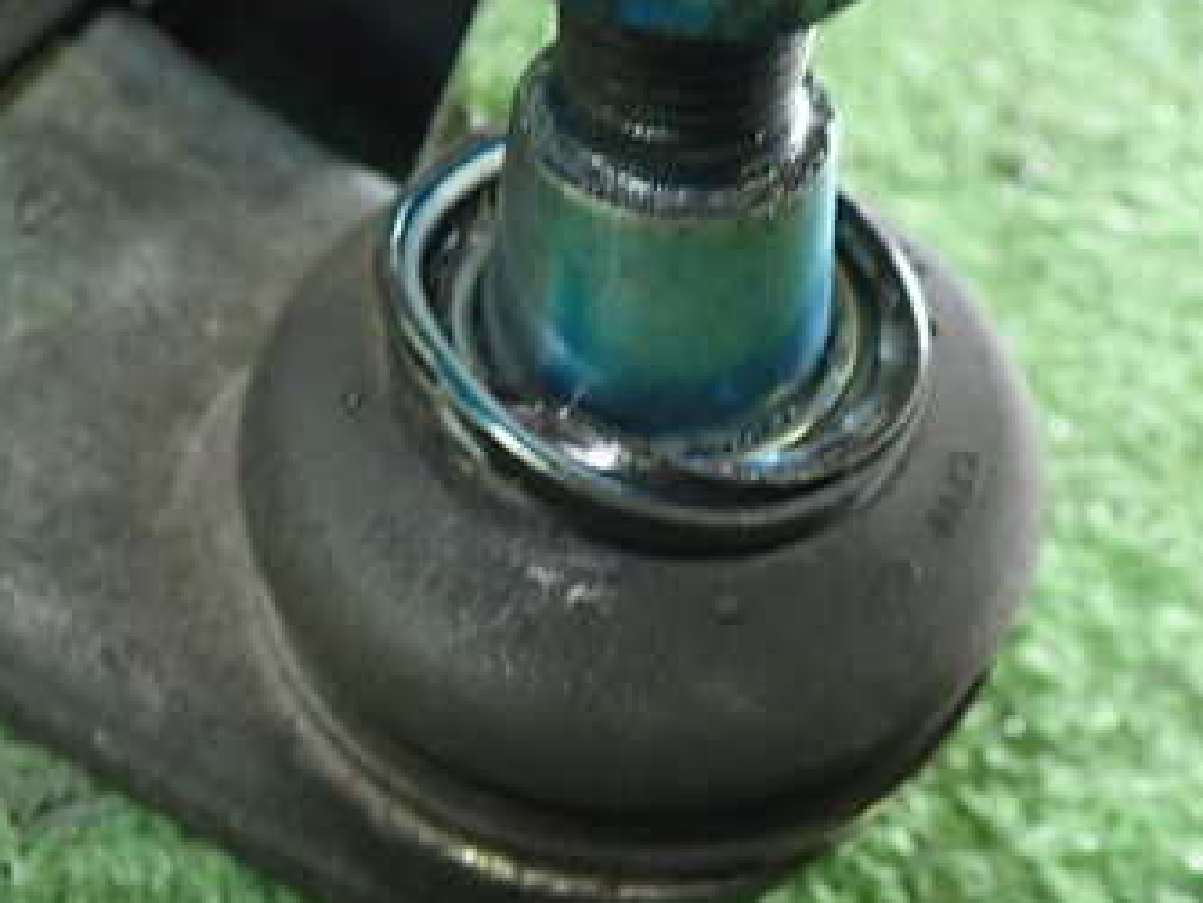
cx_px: 578
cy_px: 282
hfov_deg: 35.5
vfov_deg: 26.9
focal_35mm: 54
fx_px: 1877
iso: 640
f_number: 2.3
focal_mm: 5.4
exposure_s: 1/30
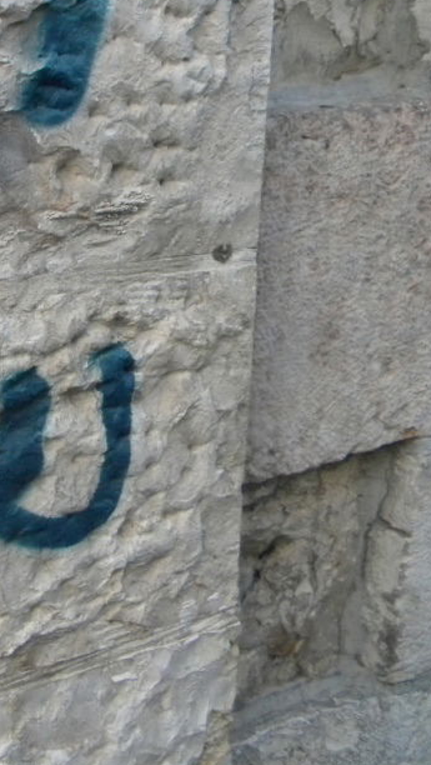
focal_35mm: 51
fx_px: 1034
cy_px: 311
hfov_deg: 20.4
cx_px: -202
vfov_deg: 40.4
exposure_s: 1/276
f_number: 3.5
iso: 400
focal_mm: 5
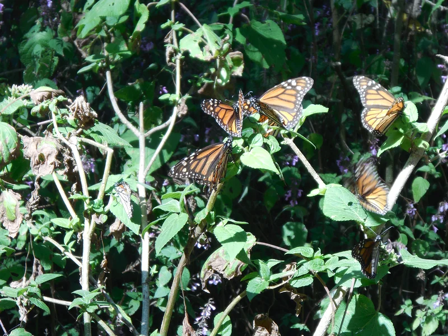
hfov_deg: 12.7
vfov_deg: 9.5
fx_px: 2019
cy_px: 168
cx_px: 224
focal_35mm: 156
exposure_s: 1/80
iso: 125
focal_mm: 27.6
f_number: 6.5
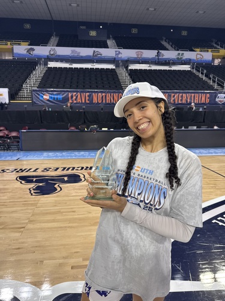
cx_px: 112
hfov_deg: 56.8
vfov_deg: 71.6
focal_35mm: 24
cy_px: 150
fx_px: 208
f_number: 1.78
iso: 125
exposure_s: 1/121
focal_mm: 6.76
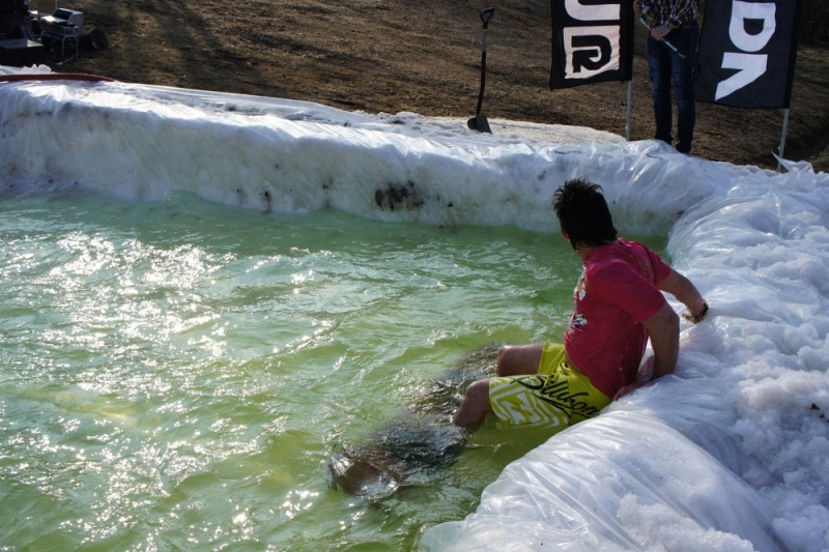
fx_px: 863
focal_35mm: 38
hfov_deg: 51.3
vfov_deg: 35.5
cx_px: 414
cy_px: 276
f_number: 11
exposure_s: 1/250
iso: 200
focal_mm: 25
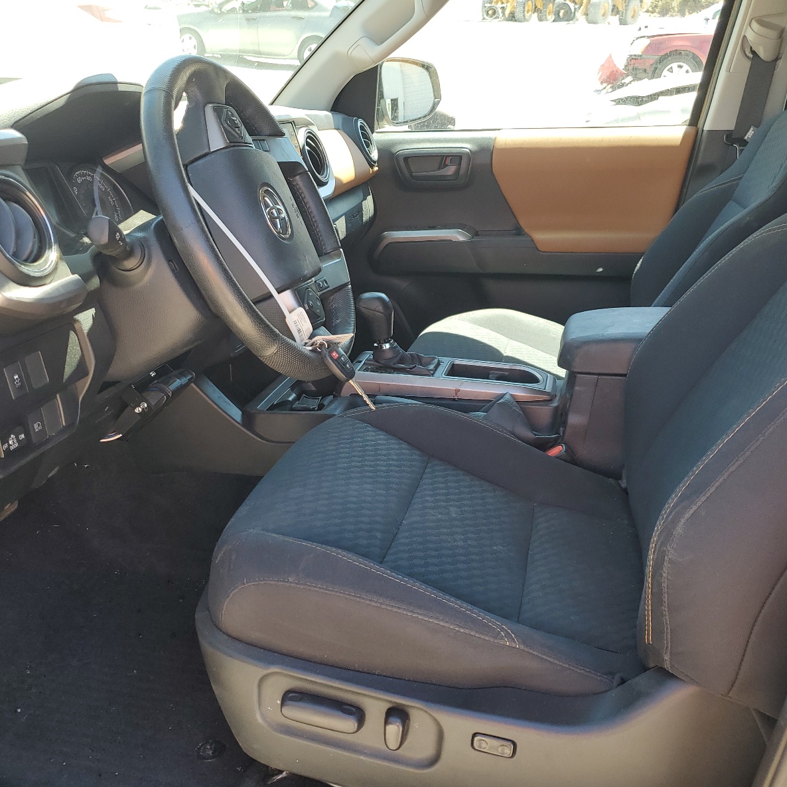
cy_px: 395
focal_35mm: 31
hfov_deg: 52.5
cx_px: 360
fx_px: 797
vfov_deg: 52.5
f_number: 1.5
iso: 50
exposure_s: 1/227
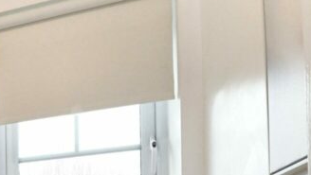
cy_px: 277
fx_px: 404
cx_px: -117
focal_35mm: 49
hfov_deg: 30.5
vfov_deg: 20.3
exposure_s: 1/200
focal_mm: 15
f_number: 10
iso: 6400
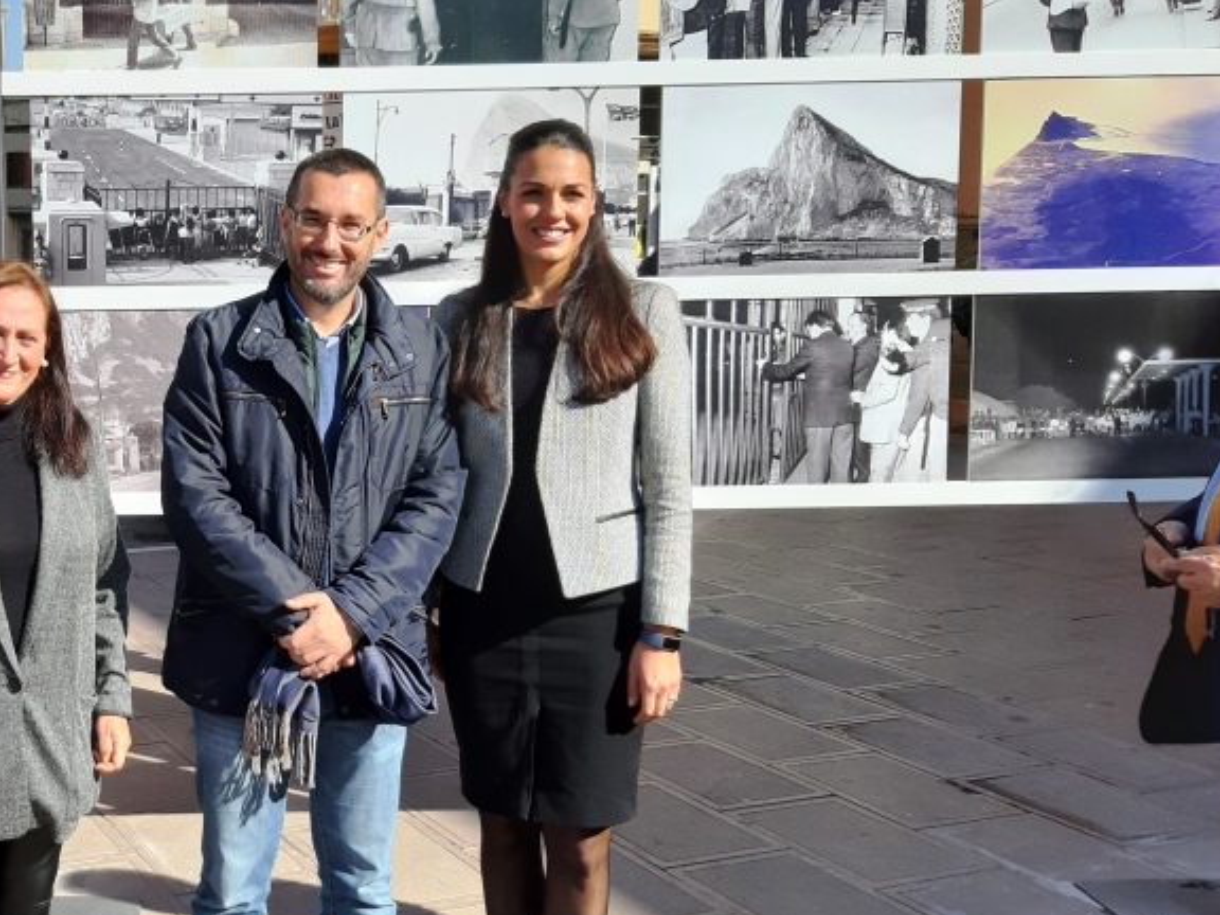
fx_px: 1692
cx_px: 152
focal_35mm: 48
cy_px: 405
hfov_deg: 37.4
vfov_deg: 30.2
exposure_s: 1/1316
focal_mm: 3.93
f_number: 1.7
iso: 40
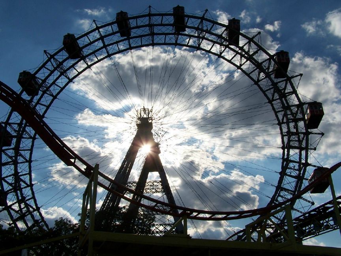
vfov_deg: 37.7
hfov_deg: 49.0
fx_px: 374
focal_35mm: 38
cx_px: 170
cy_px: 128
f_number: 5.6
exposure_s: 1/1500
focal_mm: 6.3
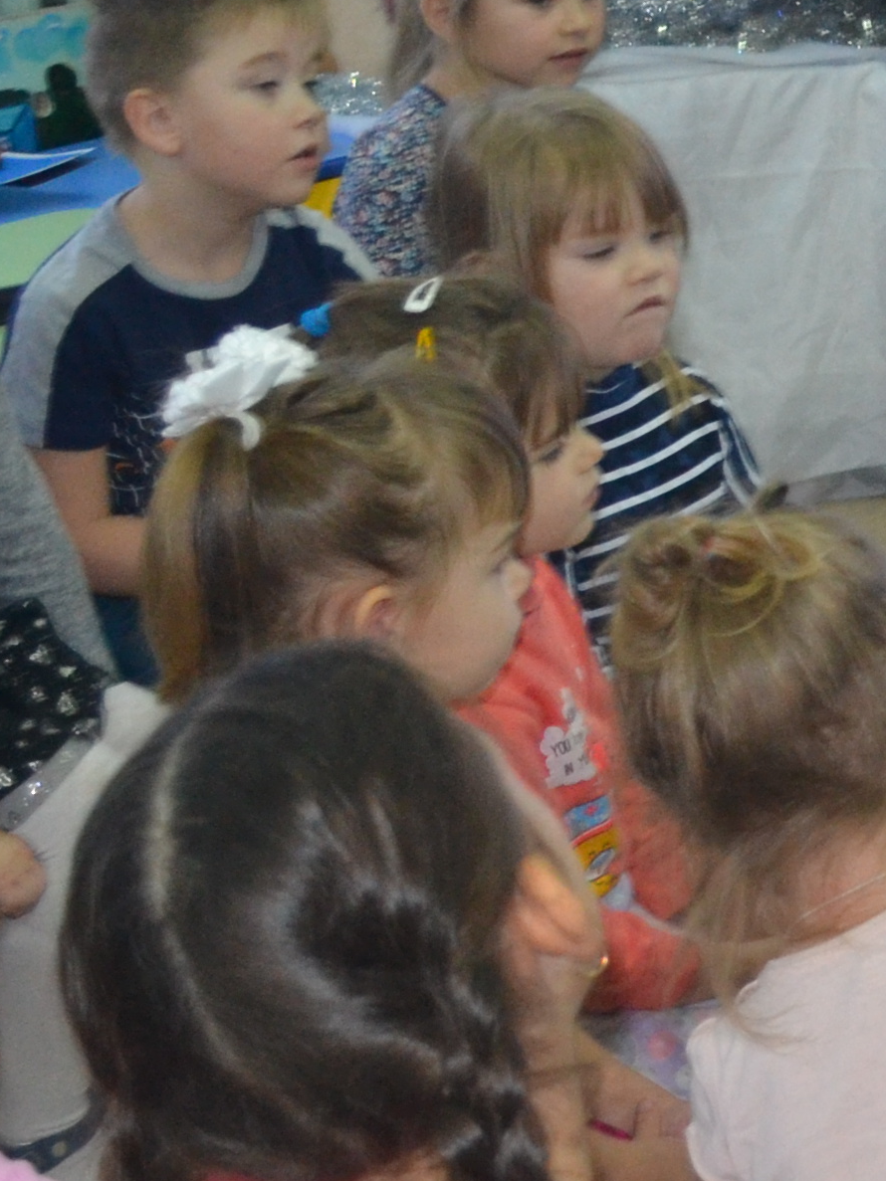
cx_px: 1897
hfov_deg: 11.6
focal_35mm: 112
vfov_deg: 17.5
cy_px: 295
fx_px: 3823
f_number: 3.8
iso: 1000
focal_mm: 20
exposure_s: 1/60
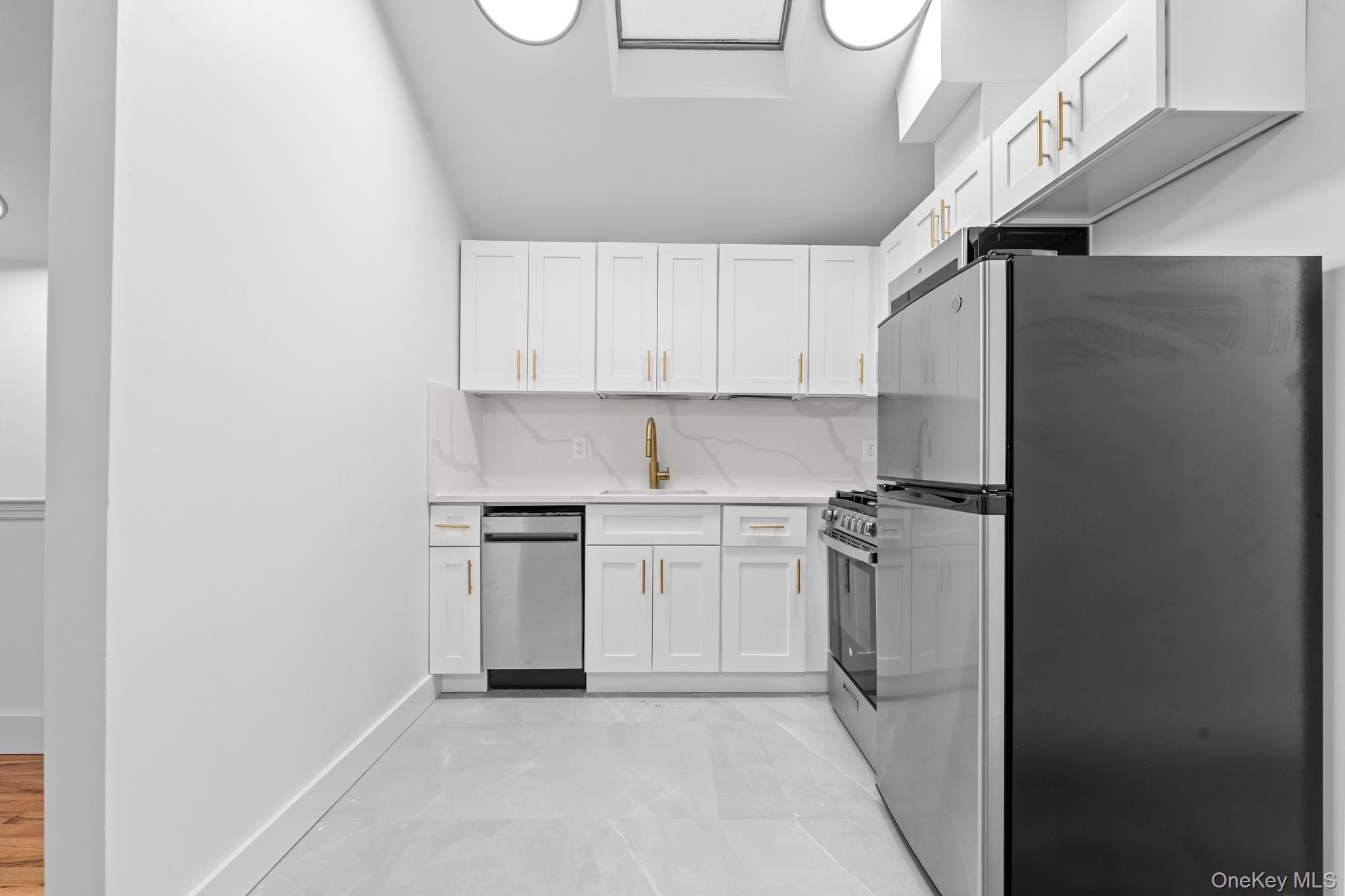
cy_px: 448
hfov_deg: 104.3
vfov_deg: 81.2
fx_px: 523
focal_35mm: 14
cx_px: 672
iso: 640
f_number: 9
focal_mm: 14
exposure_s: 1/5
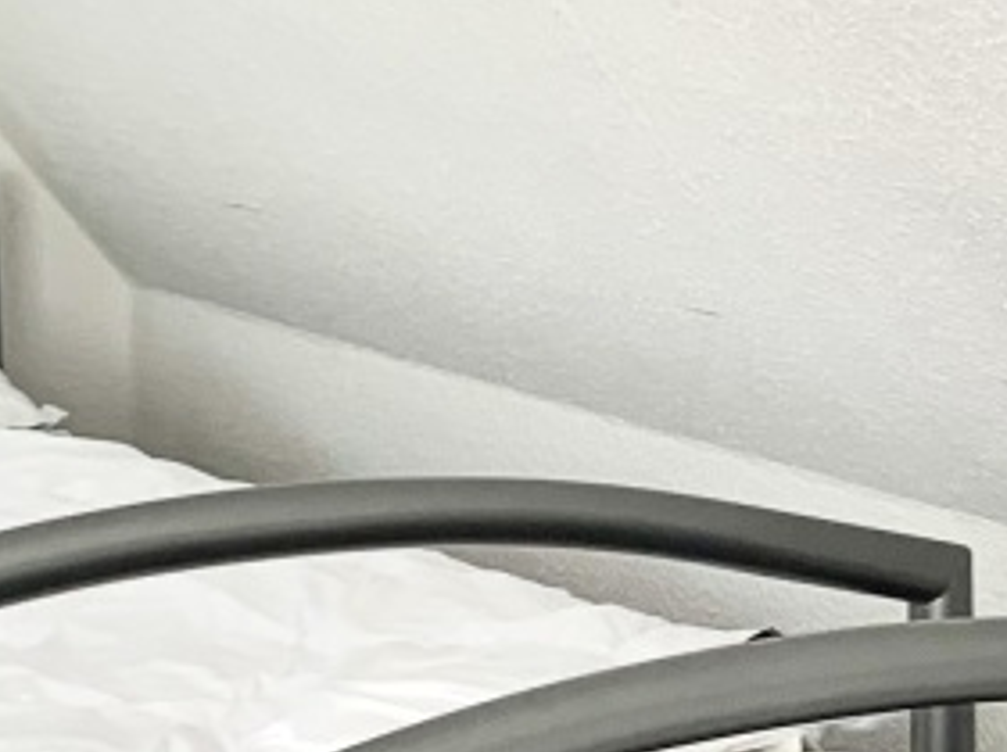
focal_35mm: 139
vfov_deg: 10.6
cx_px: 1276
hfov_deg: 13.7
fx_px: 4038
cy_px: 478
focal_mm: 4.25
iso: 40
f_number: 1.8
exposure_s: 1/122
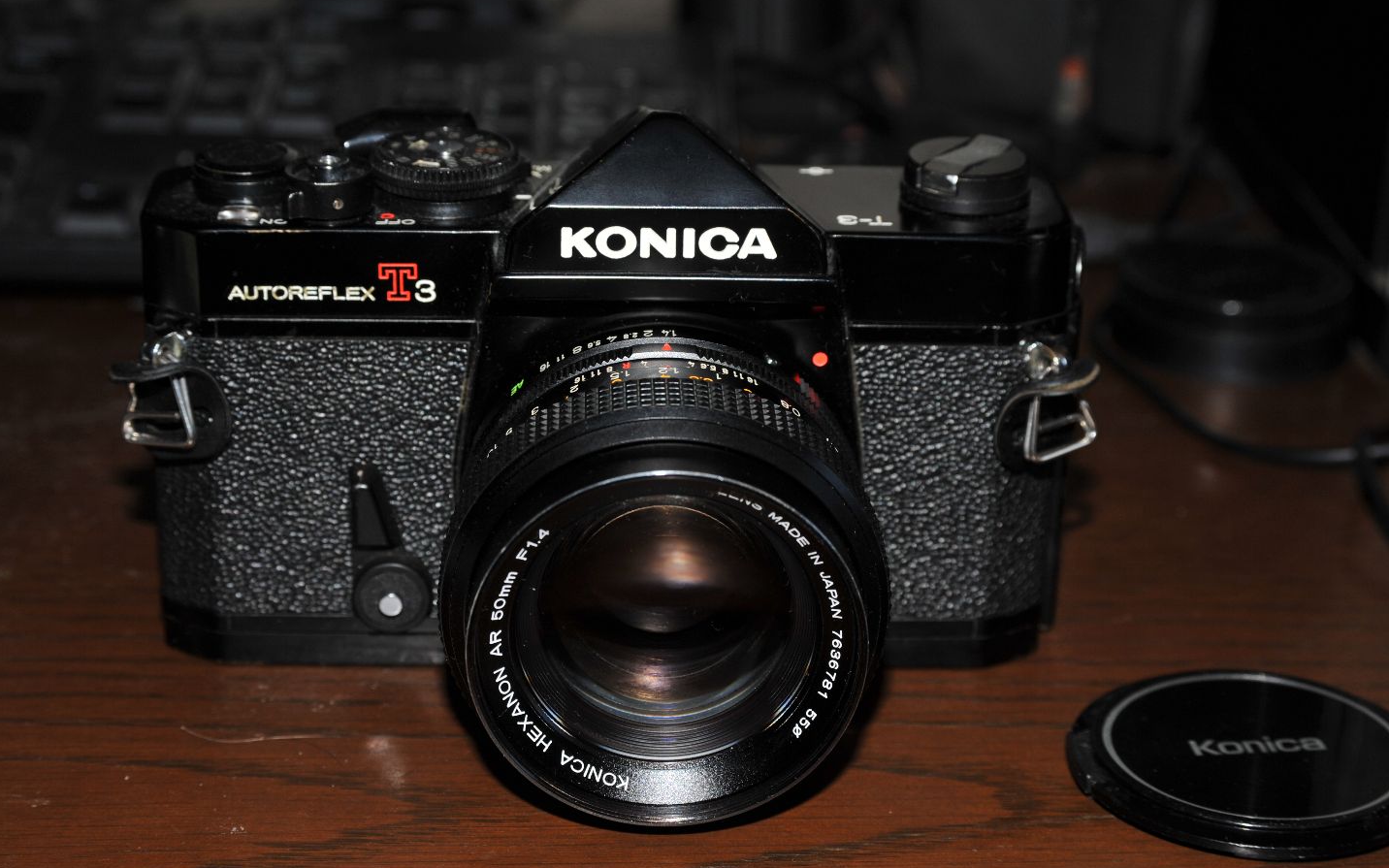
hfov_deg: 25.8
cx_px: 691
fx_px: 3028
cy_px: 431
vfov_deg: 16.3
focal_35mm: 80
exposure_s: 1/60
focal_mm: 75
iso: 400
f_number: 11
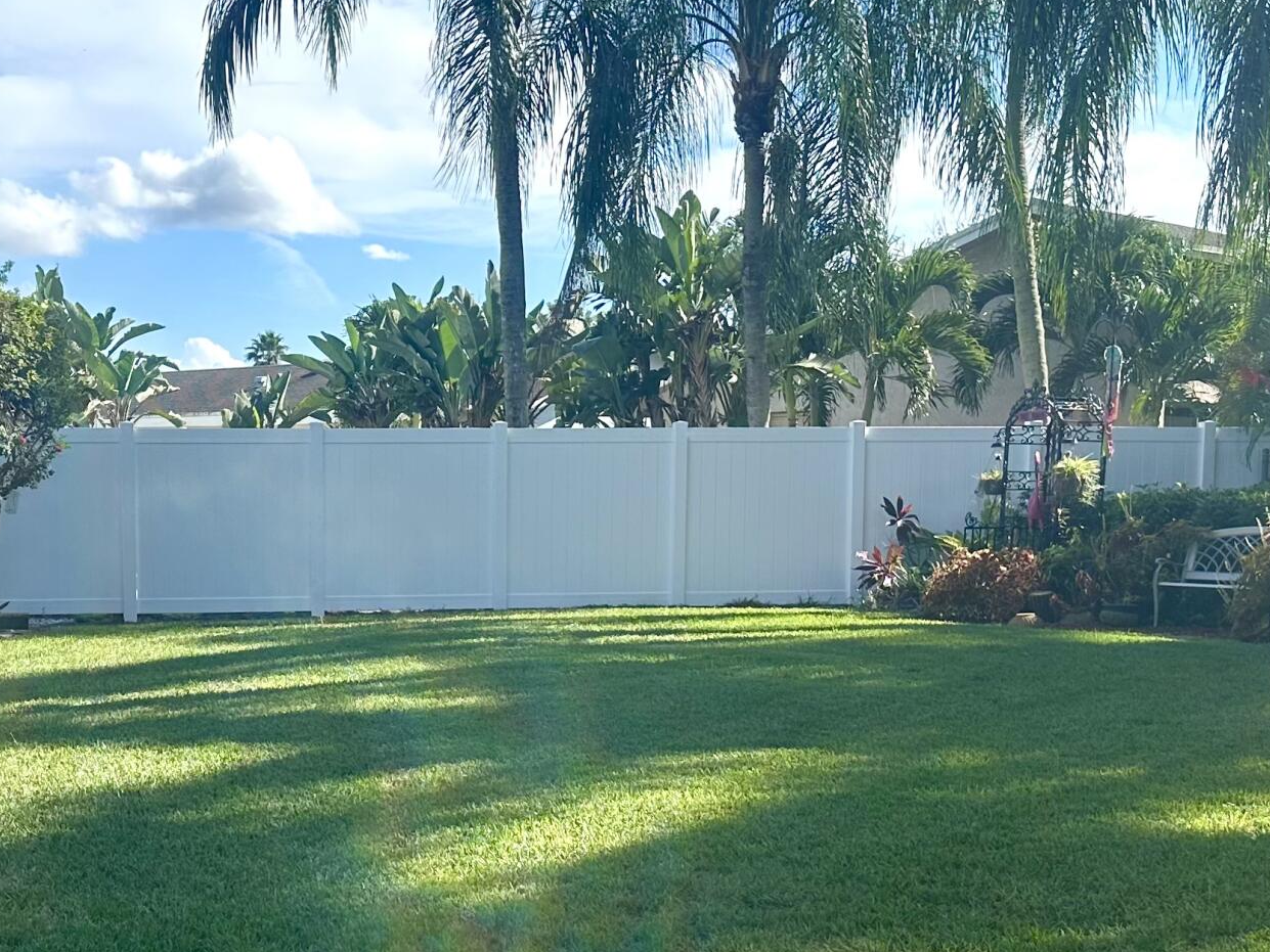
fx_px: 2128
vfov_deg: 25.0
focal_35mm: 58
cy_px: 698
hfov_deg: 33.0
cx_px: 454
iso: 80
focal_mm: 6.86
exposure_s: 1/2732
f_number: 1.78
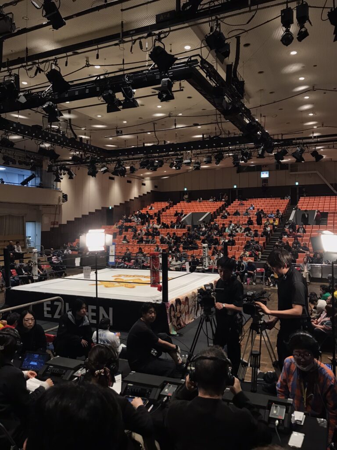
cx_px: 168
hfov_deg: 49.7
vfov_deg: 63.4
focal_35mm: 28
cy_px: 225
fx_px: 363
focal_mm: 3.99
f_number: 1.8
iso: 40
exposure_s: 1/33
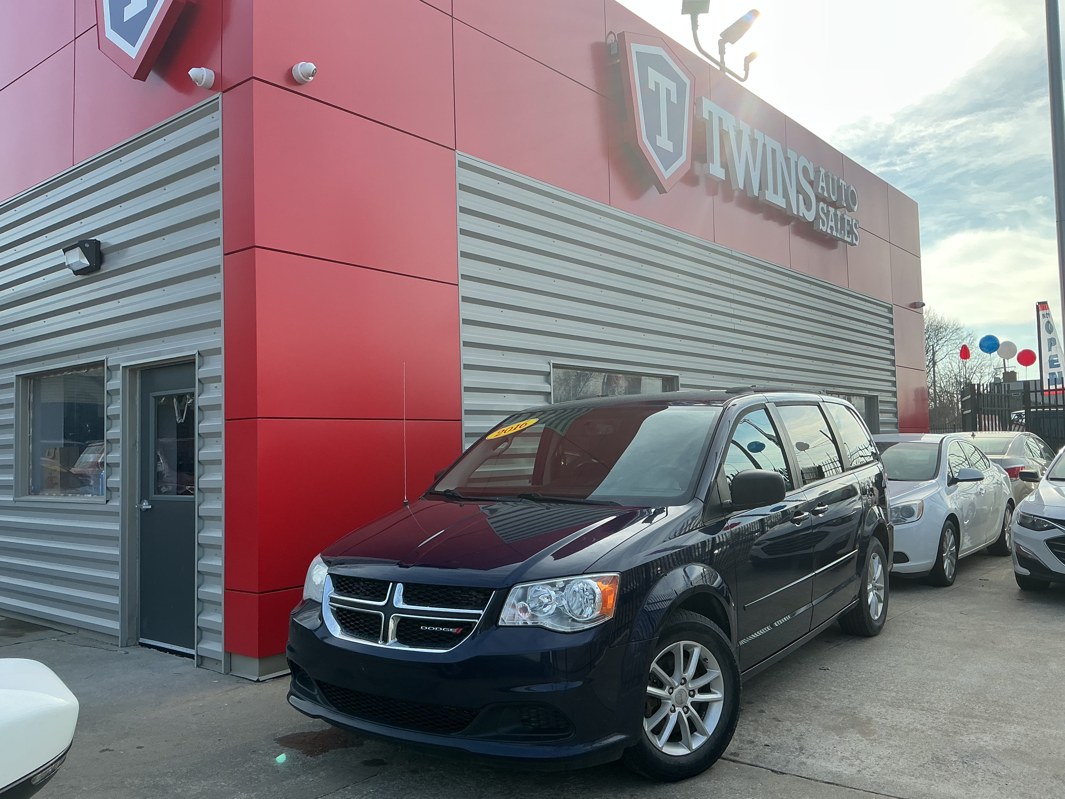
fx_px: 892
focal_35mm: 29
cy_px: 400
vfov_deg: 48.2
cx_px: 532
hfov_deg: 61.7
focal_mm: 3
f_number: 1.8
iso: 25
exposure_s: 1/883
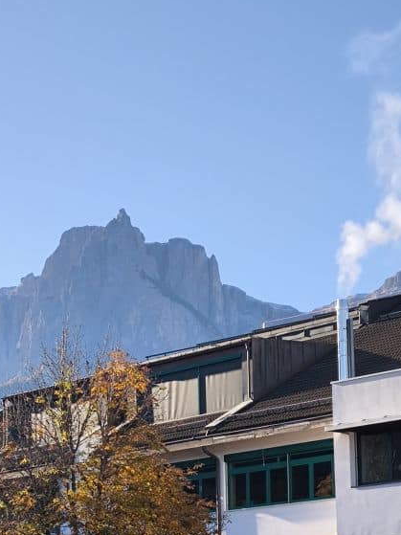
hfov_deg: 13.3
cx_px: 107
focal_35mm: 111
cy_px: 436
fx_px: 1715
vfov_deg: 17.6
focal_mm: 6.92
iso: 50
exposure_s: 1/1473
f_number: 1.9
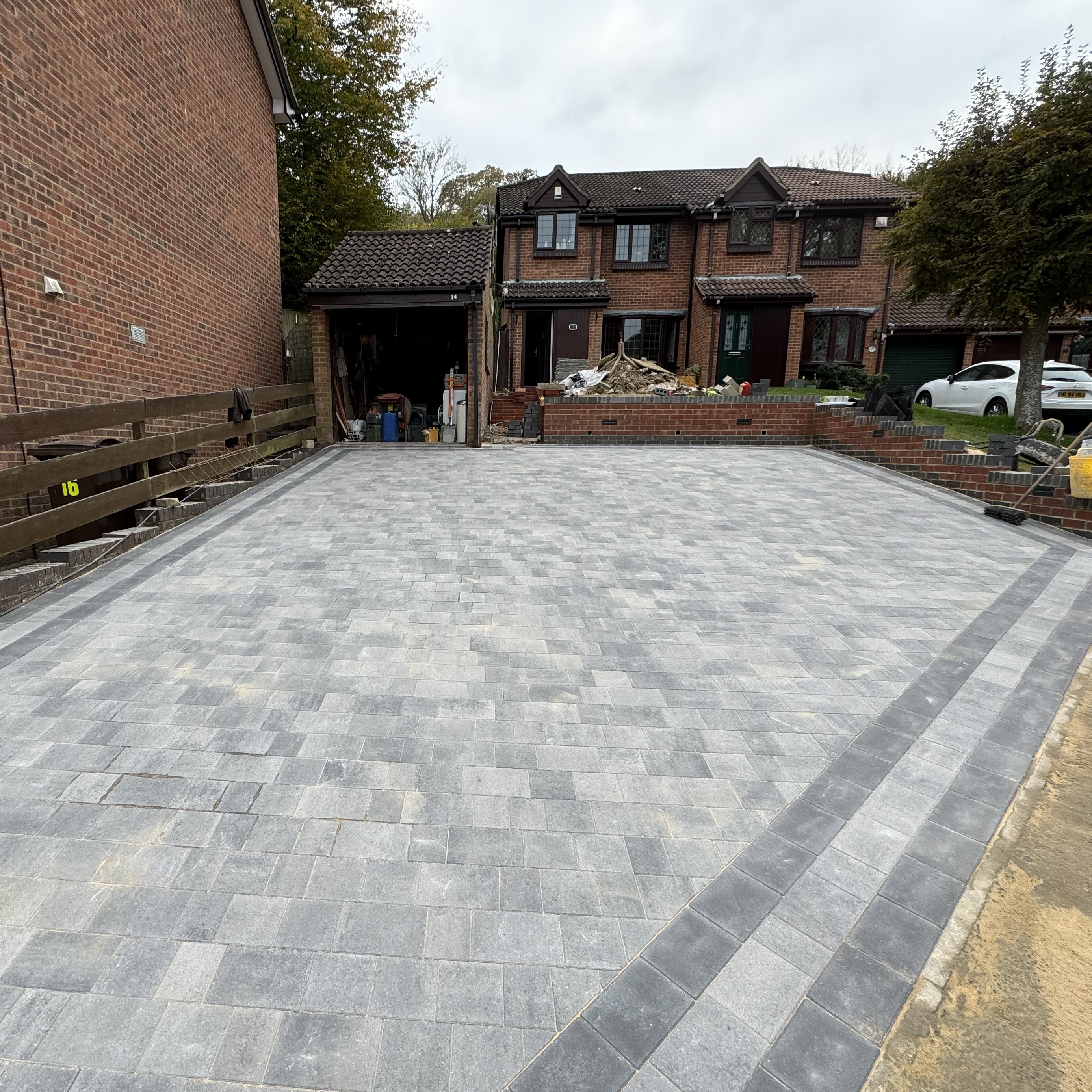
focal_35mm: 18
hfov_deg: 79.8
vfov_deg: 80.7
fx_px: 642
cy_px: 570
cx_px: 436
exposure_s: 1/156
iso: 40
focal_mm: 2.22
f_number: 2.2
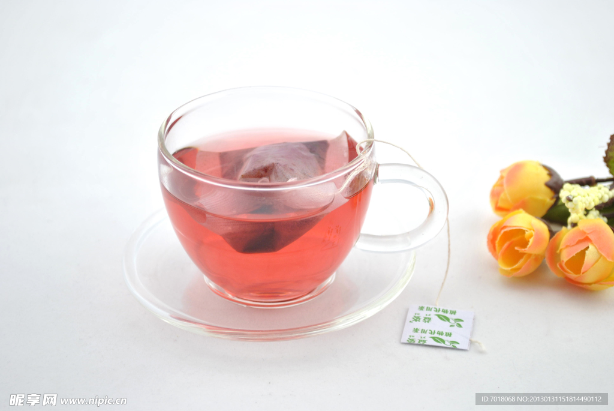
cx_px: 307
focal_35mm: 78
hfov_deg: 26.0
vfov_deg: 17.5
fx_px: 1332
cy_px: 206
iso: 220
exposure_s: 1/100
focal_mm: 52
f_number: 5.6
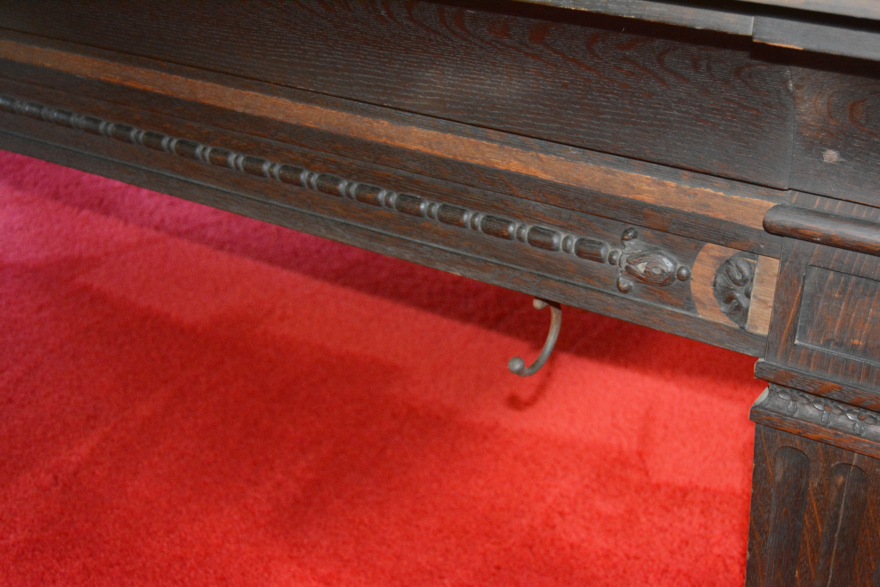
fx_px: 1247
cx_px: 440
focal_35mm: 51
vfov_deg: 26.5
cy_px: 294
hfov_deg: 38.9
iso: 3200
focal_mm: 34
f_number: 4.5
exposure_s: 1/60
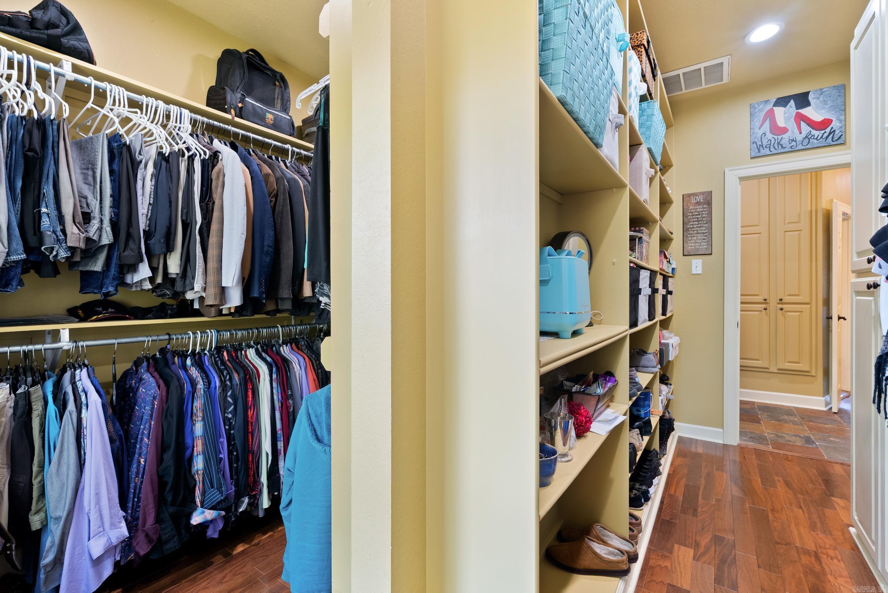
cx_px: 444
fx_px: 395
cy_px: 296
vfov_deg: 73.8
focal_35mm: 16
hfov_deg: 96.7
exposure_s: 1.3
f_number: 9
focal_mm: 16
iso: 250
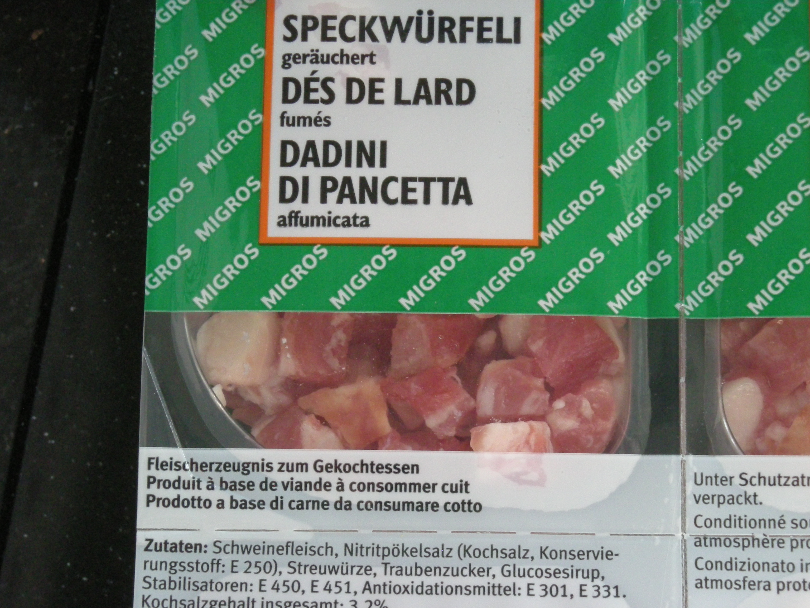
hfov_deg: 18.7
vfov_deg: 14.1
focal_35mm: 105
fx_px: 2457
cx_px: 405
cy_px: 304
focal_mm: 17.1
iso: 400
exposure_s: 1/52.2
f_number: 4.7
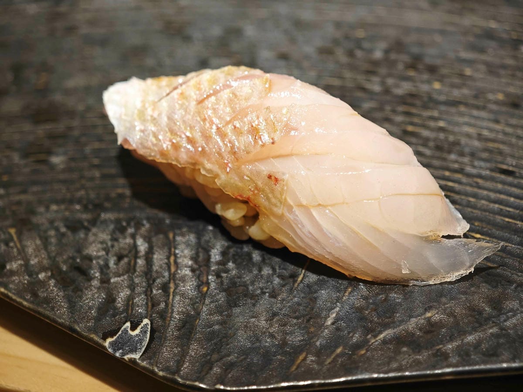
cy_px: 196
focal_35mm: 75
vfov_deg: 19.6
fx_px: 1133
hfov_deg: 26.0
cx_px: 262
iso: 100
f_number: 1.8
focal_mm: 12.28
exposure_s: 1/120
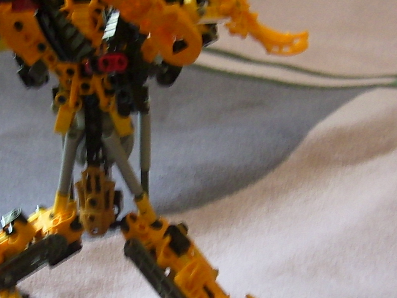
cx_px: 111
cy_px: 171
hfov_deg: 20.7
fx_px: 1078
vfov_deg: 15.7
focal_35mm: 94
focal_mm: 5.99
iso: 50
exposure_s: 1/4
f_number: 2.8
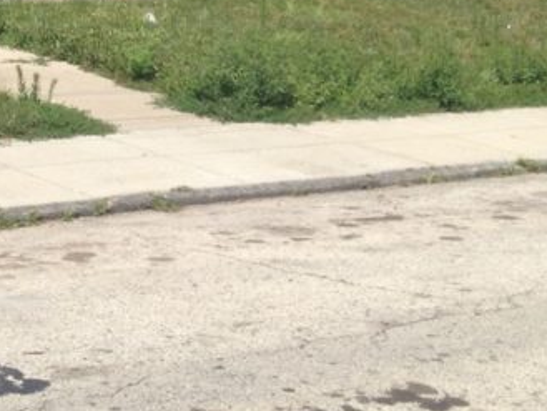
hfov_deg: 17.7
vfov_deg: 13.1
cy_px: -131
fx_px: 1723
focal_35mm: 109
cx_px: 47
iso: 50
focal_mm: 4.28
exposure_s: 1/1972
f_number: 2.4
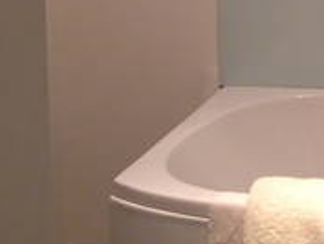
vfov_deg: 9.5
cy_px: -242
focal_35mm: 147
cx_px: 527
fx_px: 1377
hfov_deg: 12.6
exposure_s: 1/20
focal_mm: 4.12
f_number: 2.4
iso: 50
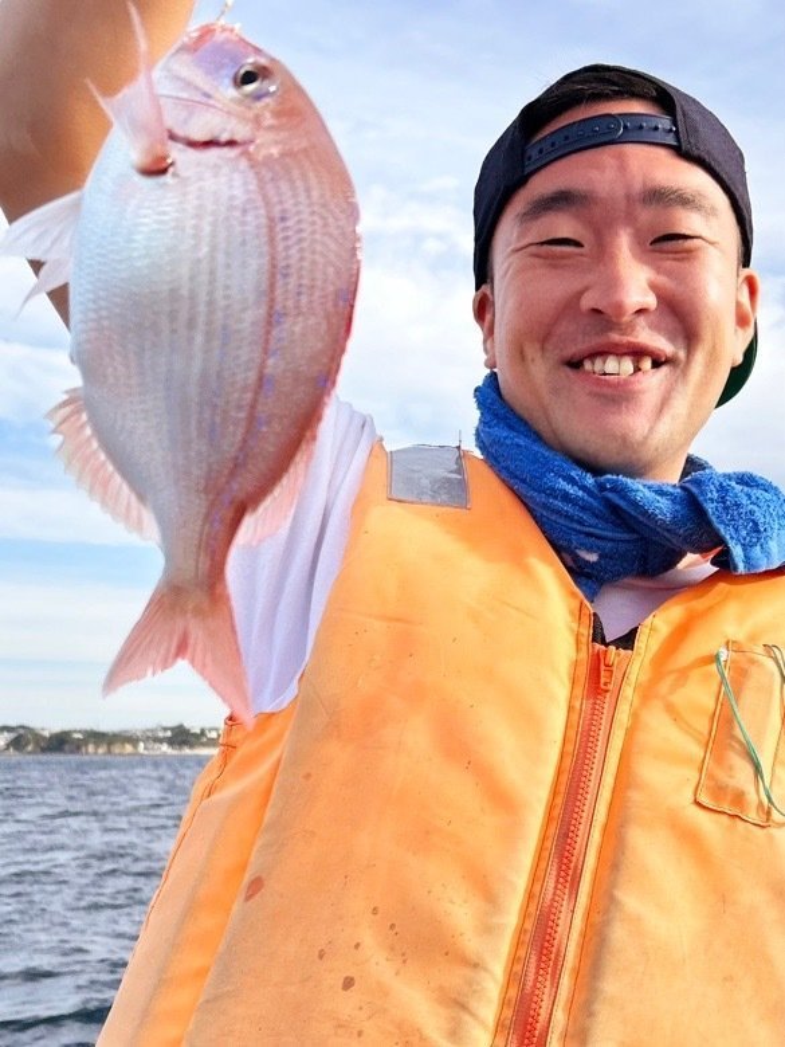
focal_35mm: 26
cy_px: 524
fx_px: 786
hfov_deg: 53.1
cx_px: 392
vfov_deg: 67.3
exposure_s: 1/2915
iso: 50
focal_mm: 5.7
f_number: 1.5
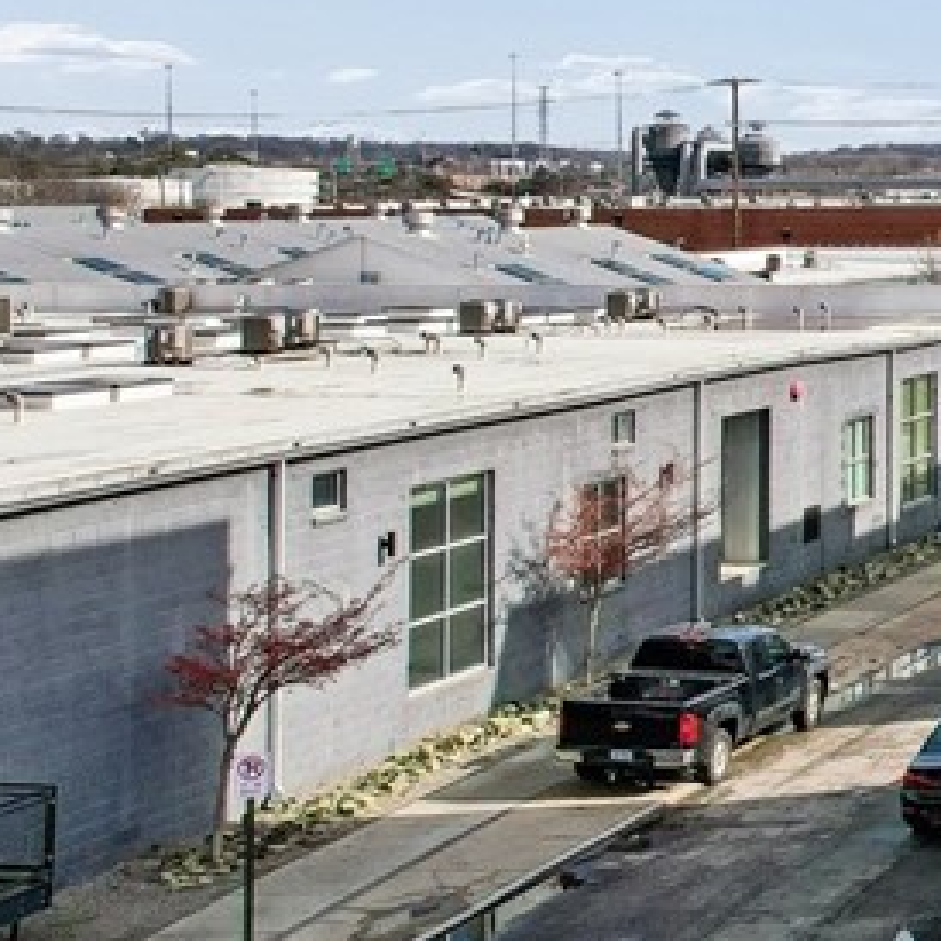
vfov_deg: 23.4
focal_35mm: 74
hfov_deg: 17.7
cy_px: 428
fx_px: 2276
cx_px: 1796
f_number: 2.8
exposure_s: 1/2500
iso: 110
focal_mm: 8.4
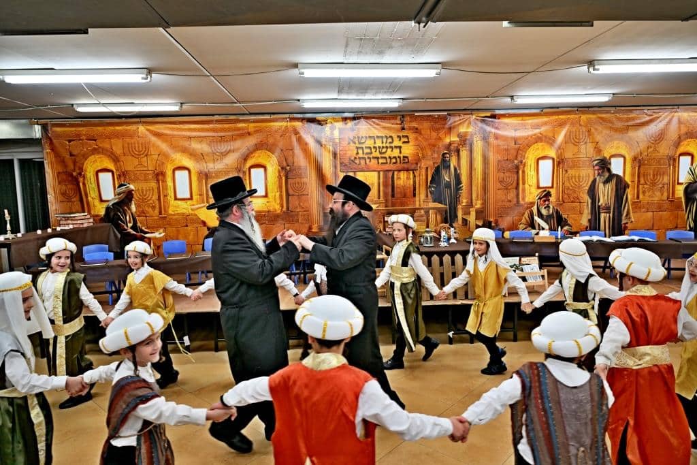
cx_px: 348
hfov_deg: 73.7
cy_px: 232
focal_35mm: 24
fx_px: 465
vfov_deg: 53.1
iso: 320
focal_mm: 24
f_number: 4
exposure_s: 1/160
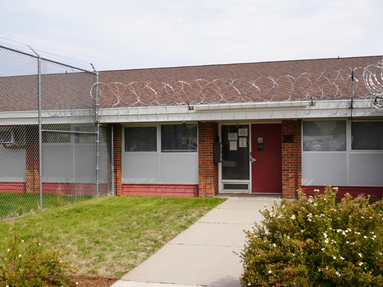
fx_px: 420
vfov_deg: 37.7
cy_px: 144
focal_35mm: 38
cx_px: 194
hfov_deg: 49.0
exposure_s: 1/400
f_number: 5
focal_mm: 35
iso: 80
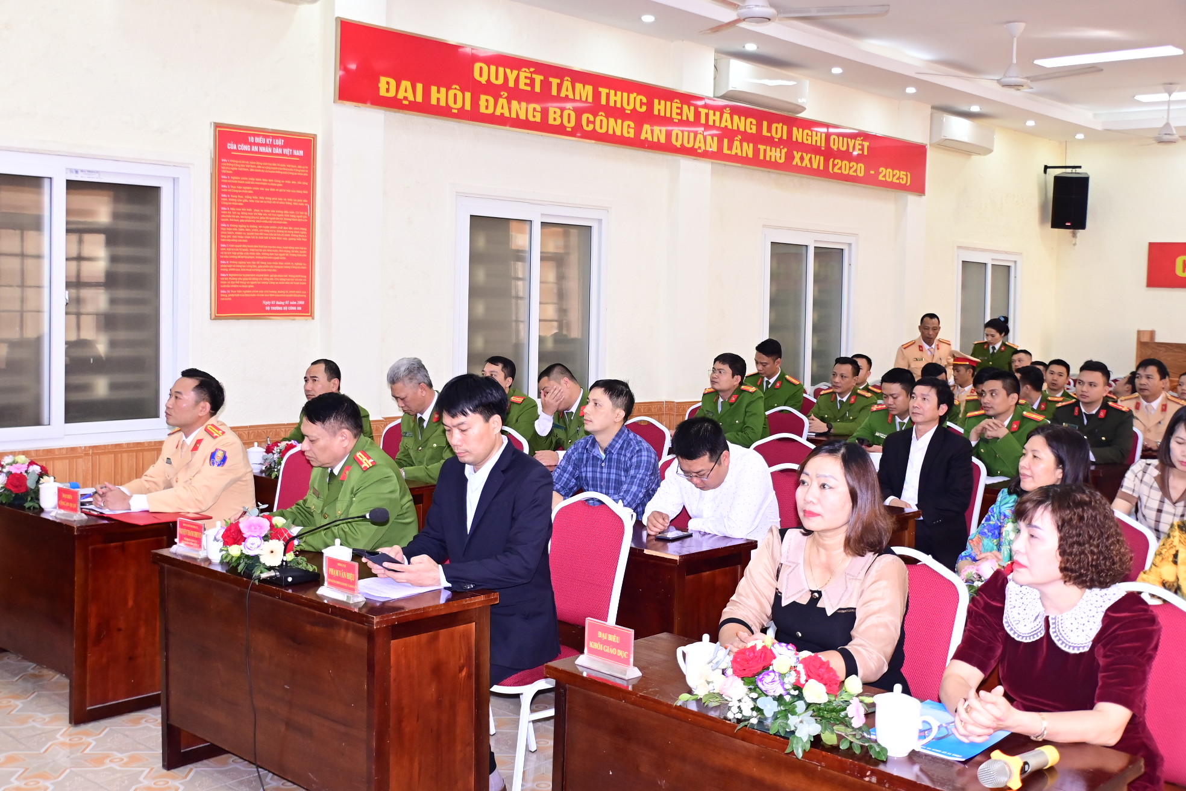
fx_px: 1285
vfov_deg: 34.2
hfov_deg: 49.6
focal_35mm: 39
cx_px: 593
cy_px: 396
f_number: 4.5
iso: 1600
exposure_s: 1/200
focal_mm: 26
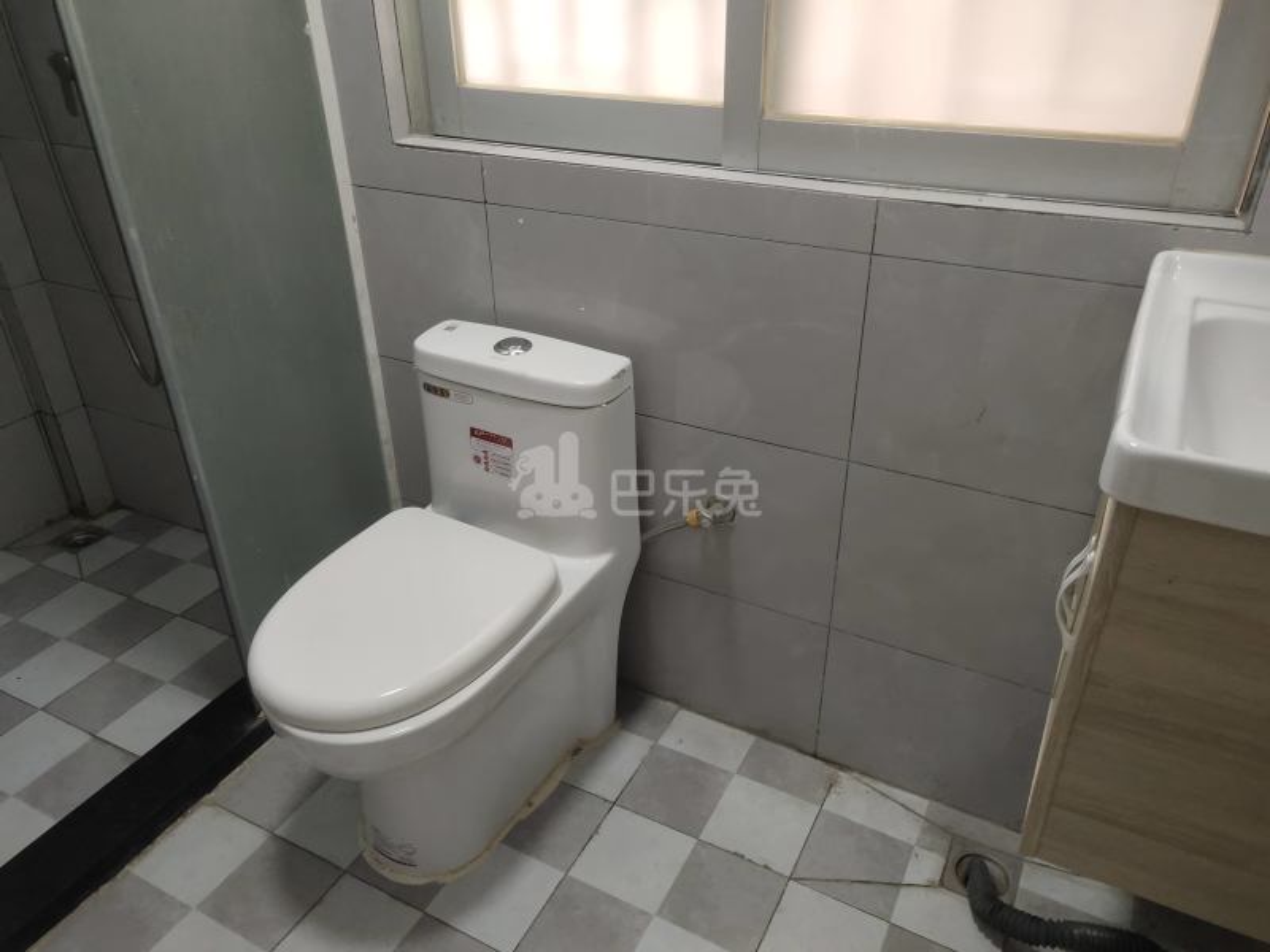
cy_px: 476
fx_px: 1101
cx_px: 635
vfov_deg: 46.8
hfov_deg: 60.0
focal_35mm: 30
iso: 283
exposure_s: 1/100
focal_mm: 4.35
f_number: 1.79
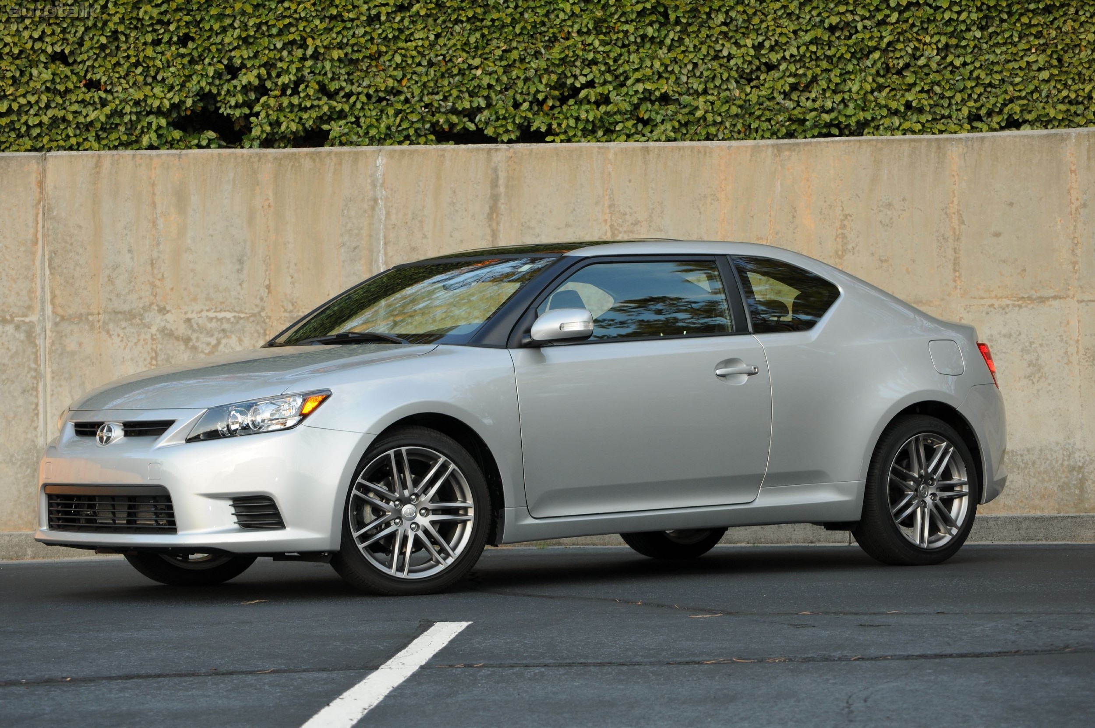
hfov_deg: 20.0
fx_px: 3099
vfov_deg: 13.4
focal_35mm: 102
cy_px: 364
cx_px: 548
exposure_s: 1/60
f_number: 8
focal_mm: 68
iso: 200
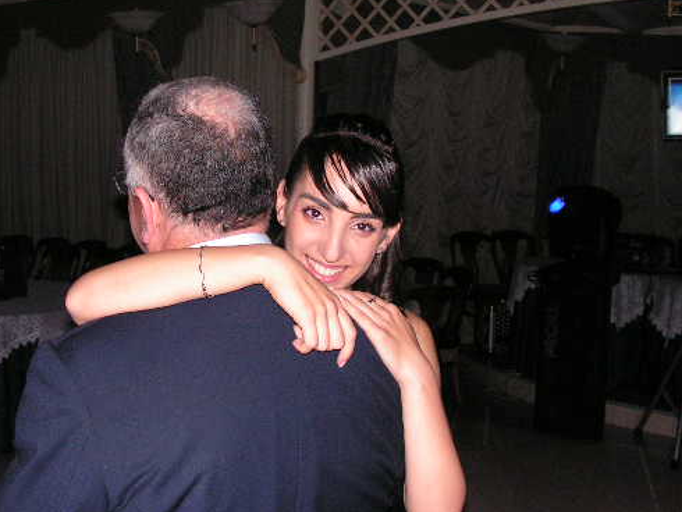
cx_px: 305
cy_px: 250
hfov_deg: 40.4
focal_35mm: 47
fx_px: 926
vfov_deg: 30.9
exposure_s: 1/40
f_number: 3.2
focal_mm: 6
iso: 200
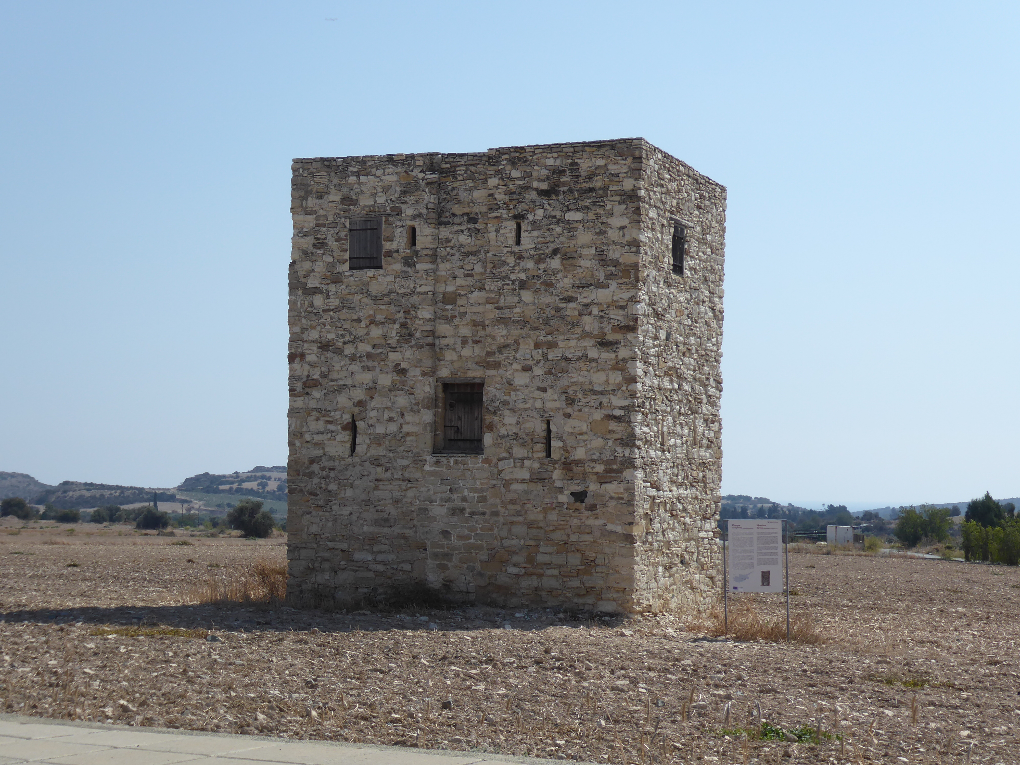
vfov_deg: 18.7
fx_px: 2328
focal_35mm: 79
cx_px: 510
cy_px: 382
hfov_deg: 24.7
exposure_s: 1/800
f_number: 4.6
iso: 80
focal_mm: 13.2
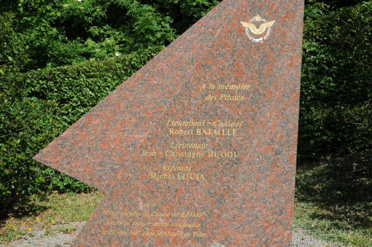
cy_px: 123
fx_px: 459
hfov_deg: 44.1
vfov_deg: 30.1
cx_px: 187
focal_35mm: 45
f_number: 13
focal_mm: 29
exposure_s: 1/200
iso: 200
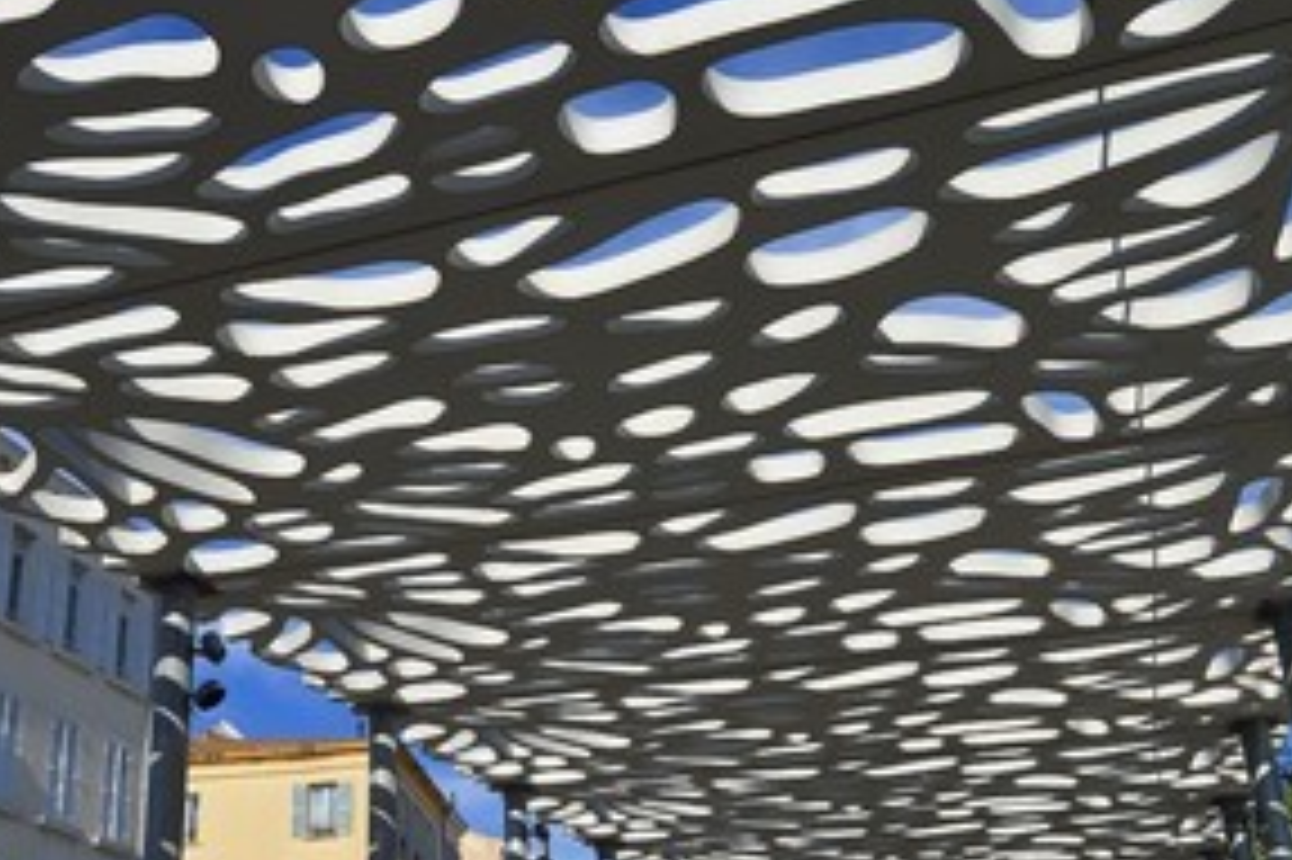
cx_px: 416
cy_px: 531
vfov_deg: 28.5
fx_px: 1686
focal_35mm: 47
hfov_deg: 41.3
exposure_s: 1/640
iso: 200
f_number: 10
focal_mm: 32
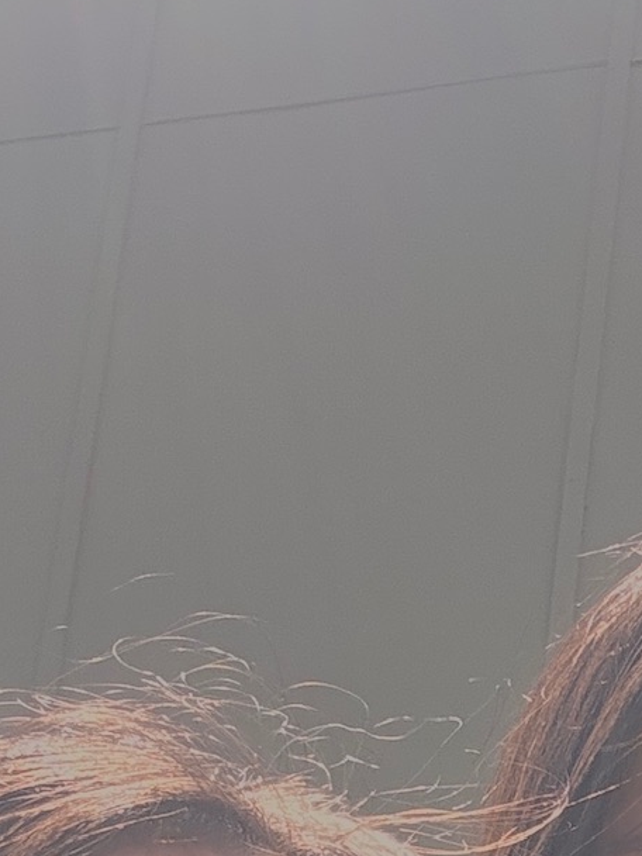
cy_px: 1150
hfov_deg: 13.9
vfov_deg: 18.0
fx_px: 2498
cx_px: 898
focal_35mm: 101
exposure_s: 1/413
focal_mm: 2.69
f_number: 1.9
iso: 25
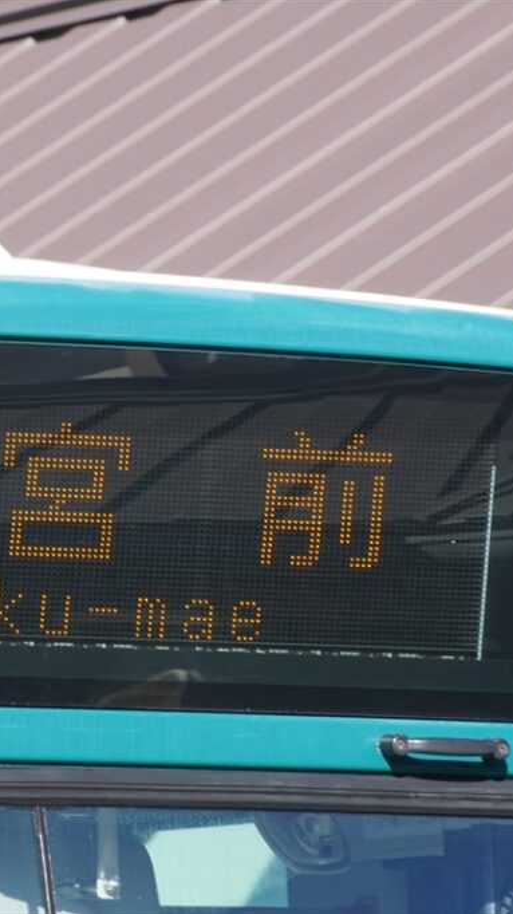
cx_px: -24
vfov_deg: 4.4
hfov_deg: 2.4
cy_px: 457
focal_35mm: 496
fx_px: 12009
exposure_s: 1/50
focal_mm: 210
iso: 100
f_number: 13
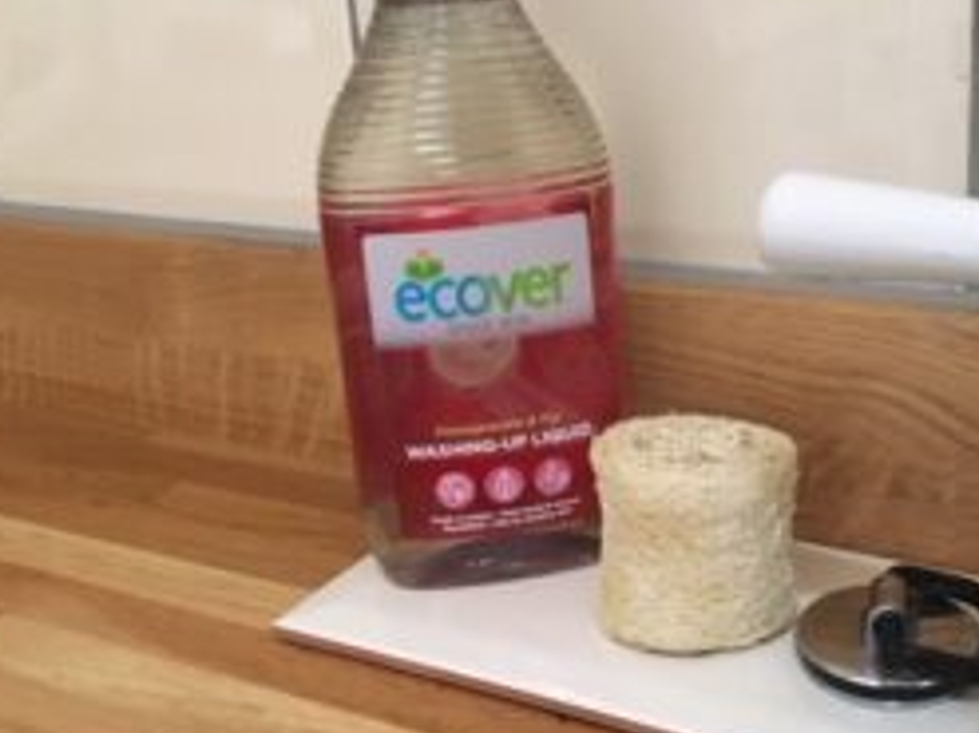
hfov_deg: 40.2
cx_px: 606
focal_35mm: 47
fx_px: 1329
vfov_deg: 30.8
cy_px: 337
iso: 320
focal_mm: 4.15
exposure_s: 1/17
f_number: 2.2
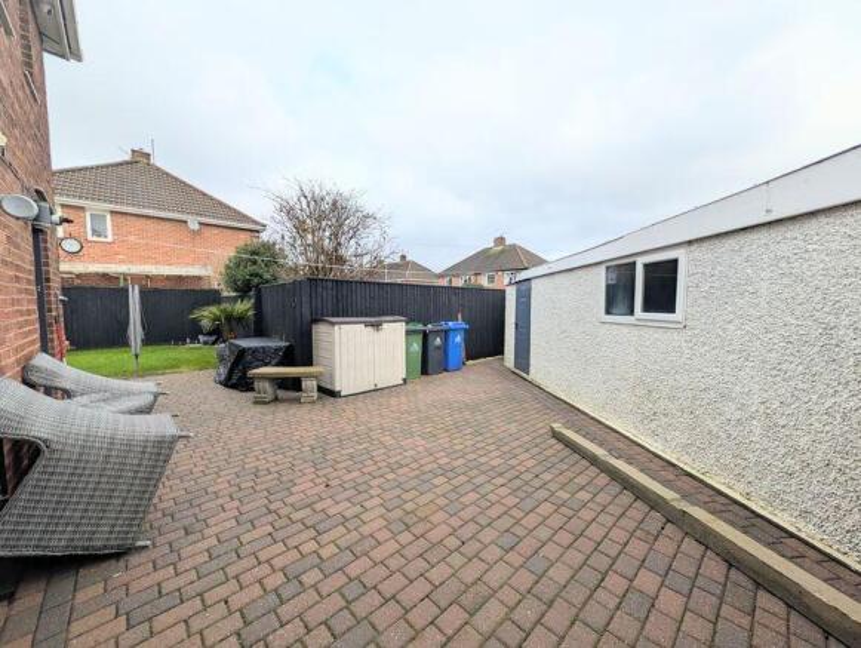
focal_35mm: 12
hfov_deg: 110.5
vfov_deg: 94.6
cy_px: 324
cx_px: 430
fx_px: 299
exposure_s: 1/802
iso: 51
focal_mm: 2.02
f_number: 1.7
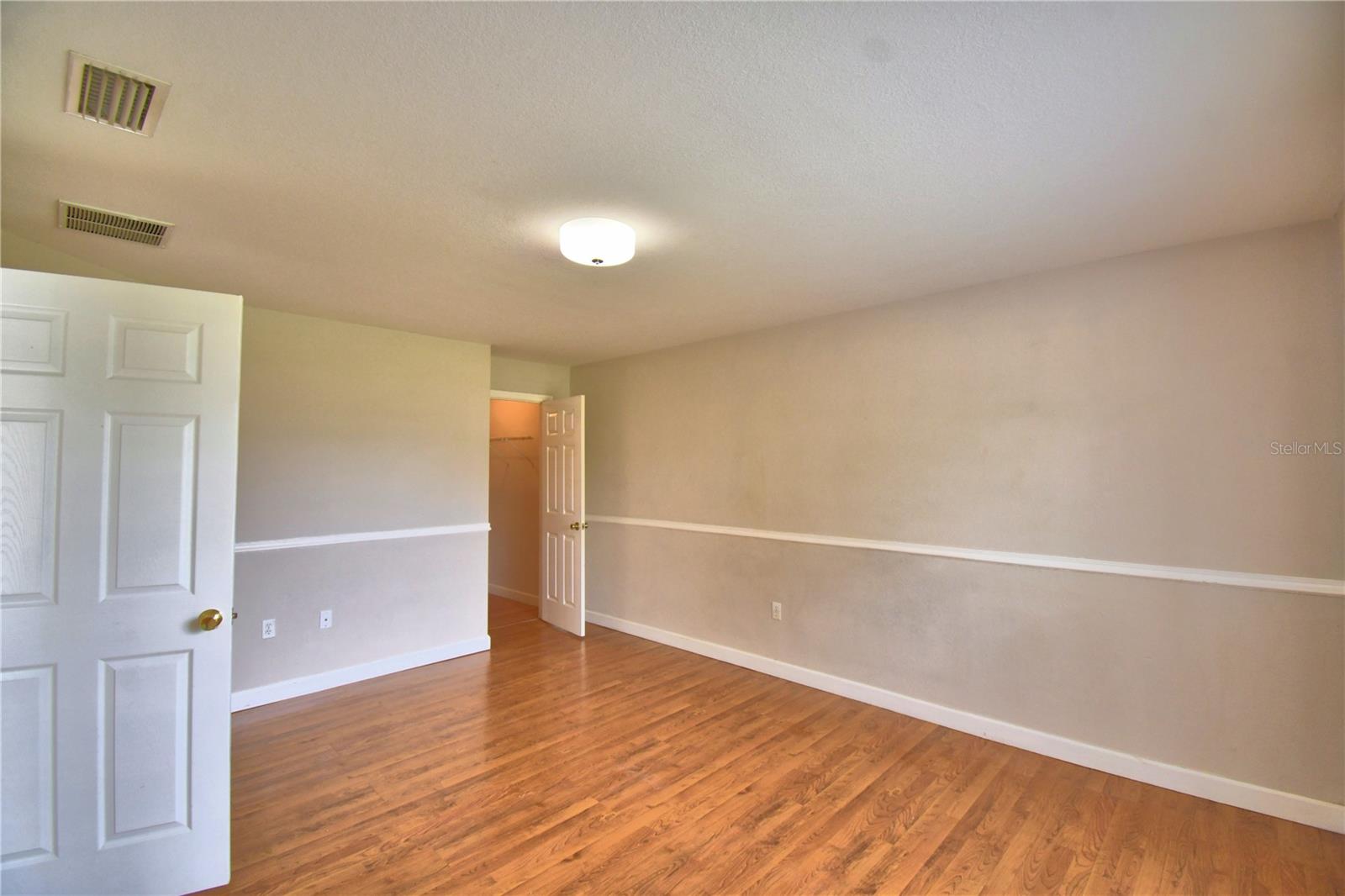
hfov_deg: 100.4
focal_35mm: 15
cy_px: 448
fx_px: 560
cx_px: 672
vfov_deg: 77.3
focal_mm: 10
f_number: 4.5
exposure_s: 1/125
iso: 360
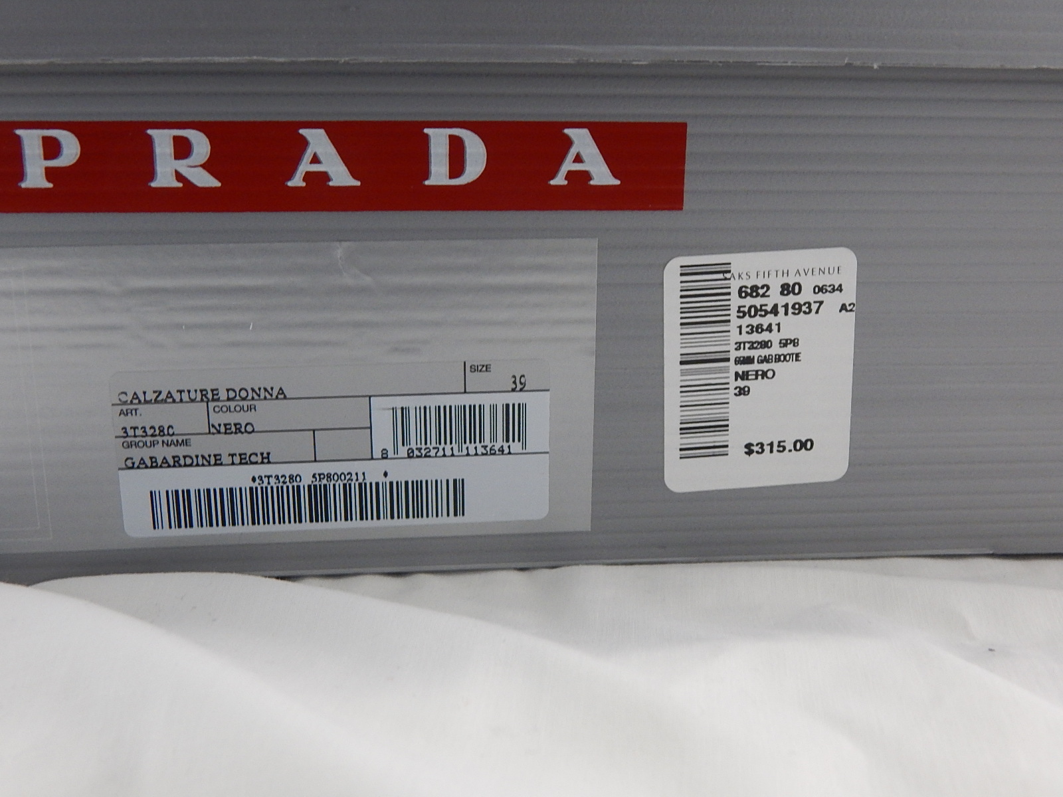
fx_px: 1320
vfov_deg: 33.6
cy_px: 398
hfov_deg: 43.9
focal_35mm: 43
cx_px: 532
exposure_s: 1/30
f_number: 3.6
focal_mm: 7.7
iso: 400
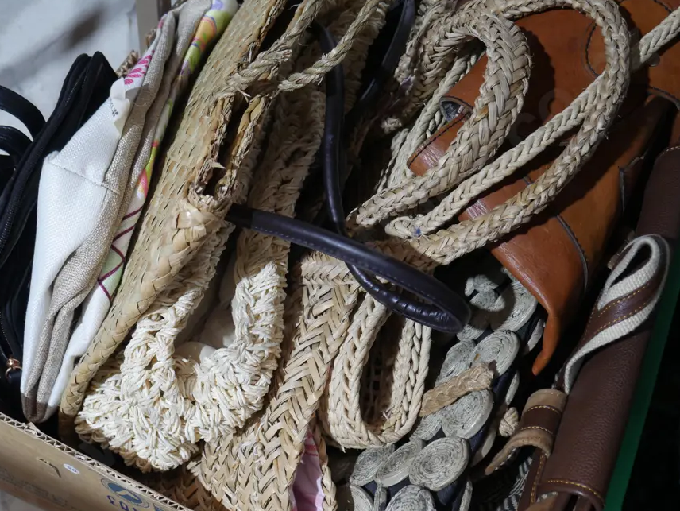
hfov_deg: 34.9
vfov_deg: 26.6
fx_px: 1081
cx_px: 322
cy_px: 284
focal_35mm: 55
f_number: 5.1
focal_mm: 23
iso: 1600
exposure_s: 1/60
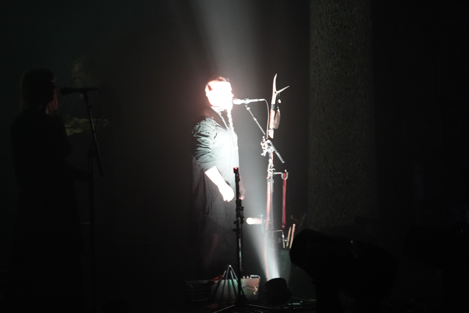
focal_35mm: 105
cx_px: 234
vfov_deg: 13.0
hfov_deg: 19.5
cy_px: 156
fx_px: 1368
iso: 12800
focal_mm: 105
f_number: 4
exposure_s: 1/13
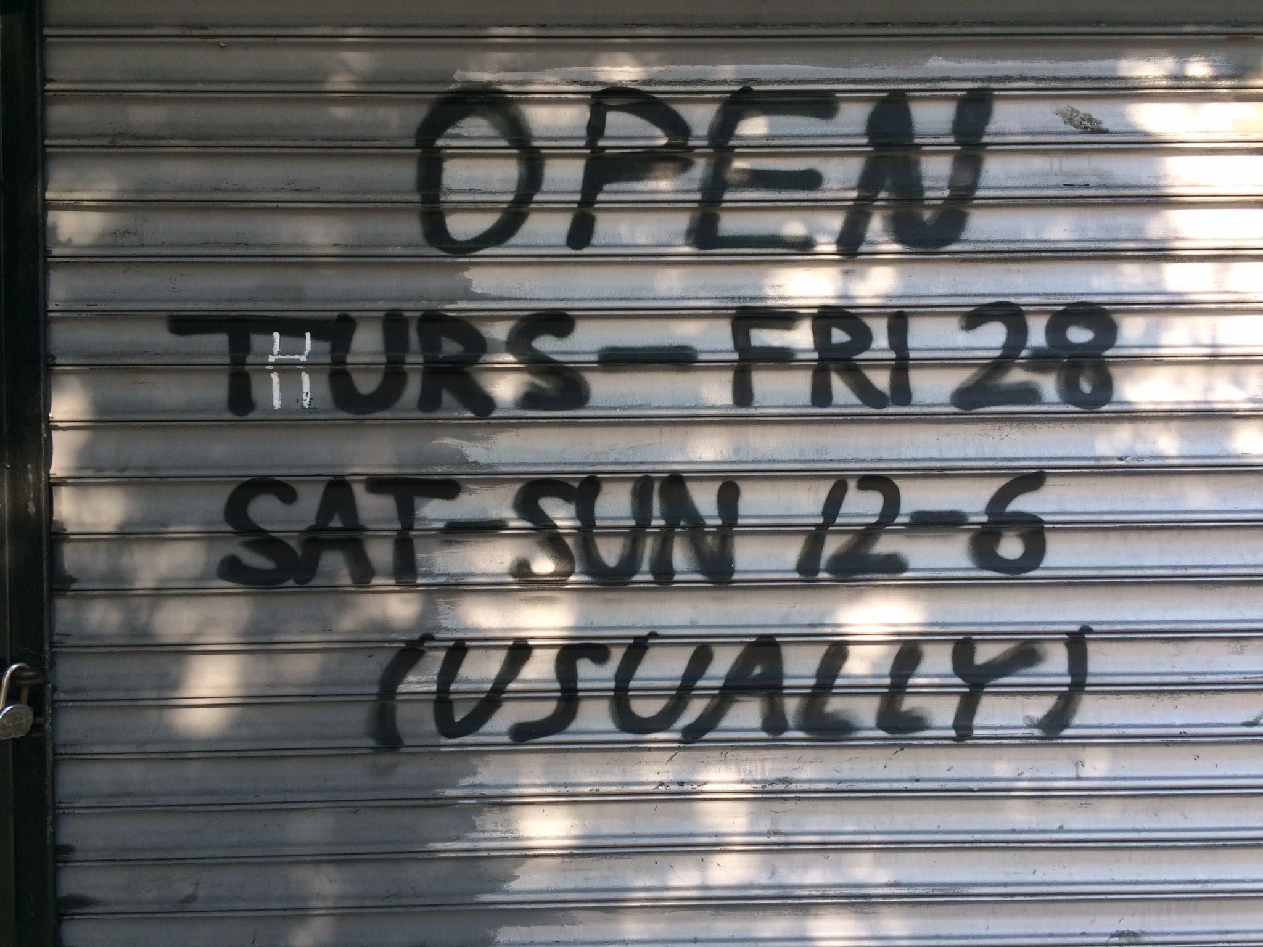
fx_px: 1058
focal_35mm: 29
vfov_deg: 48.2
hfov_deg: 61.7
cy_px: 474
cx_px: 632
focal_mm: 4.15
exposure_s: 1/456
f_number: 2.2
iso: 32
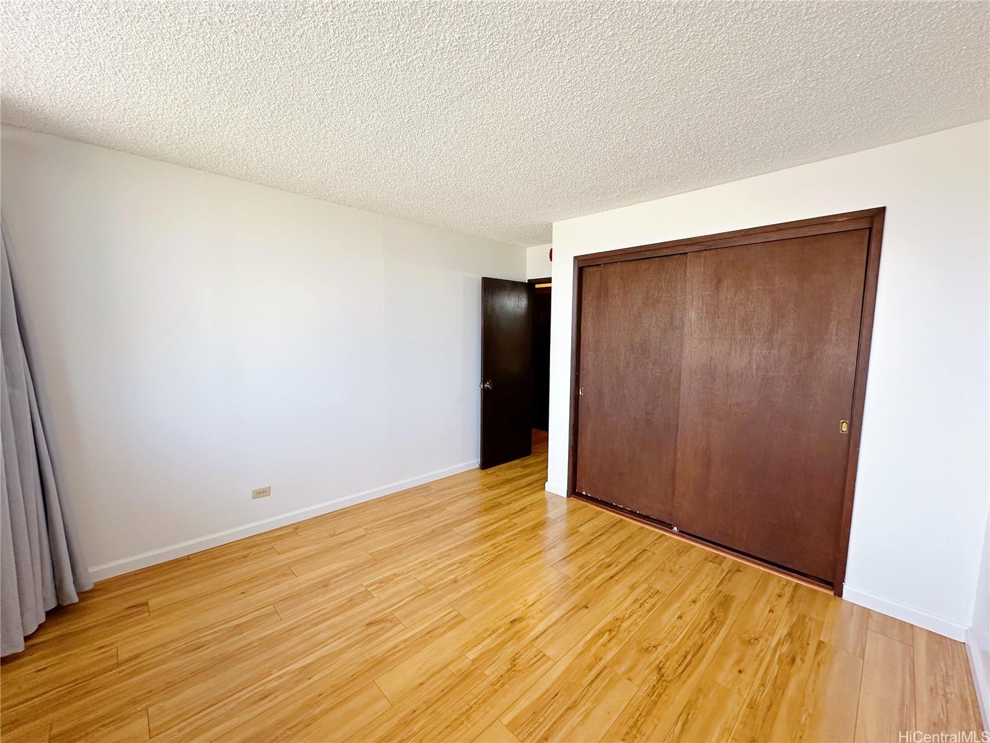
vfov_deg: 85.7
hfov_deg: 102.1
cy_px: 372
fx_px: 400
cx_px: 495
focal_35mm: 14
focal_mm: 2.22
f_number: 2.2
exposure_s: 1/99
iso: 125
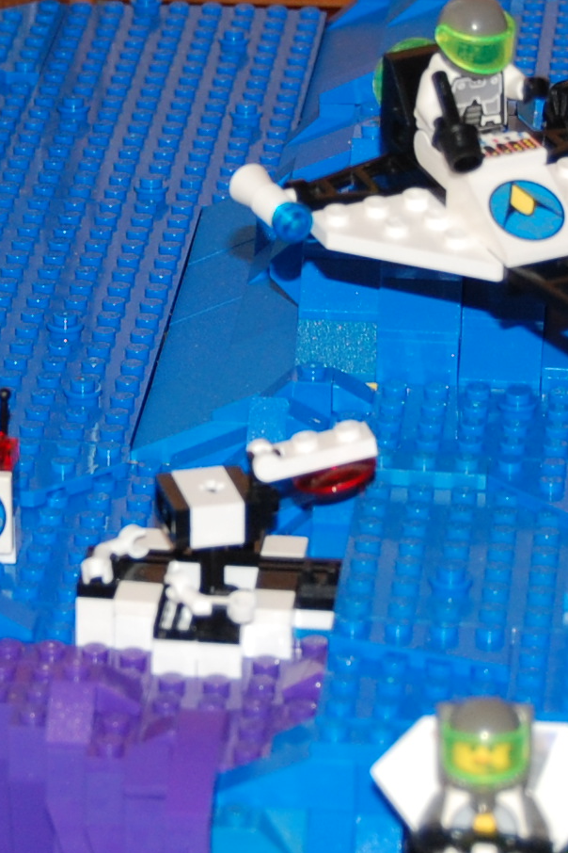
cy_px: 225
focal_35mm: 199
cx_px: -23
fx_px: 4709
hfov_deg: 6.9
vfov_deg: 10.3
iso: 400
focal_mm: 40
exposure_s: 1/60
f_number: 5
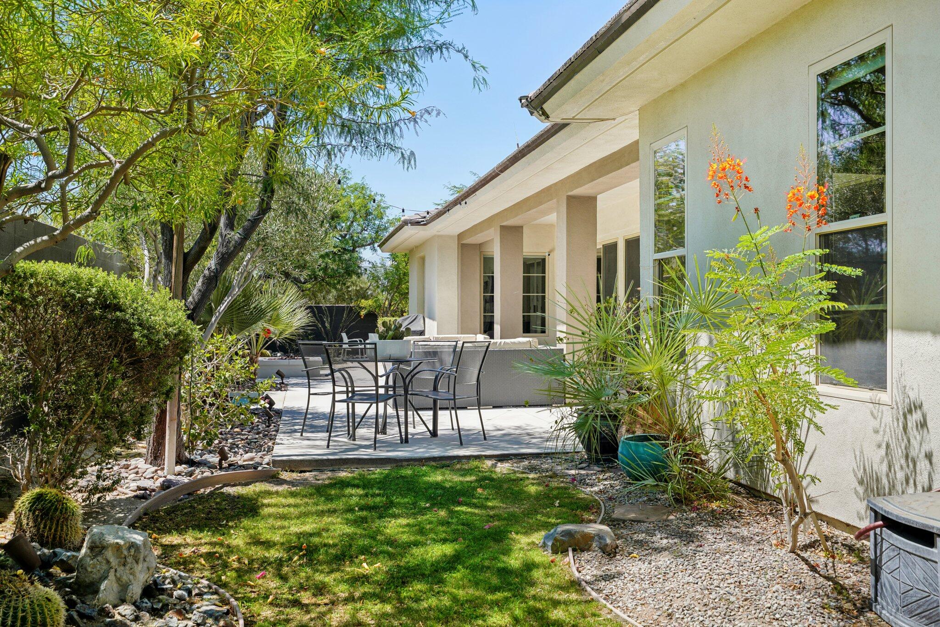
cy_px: 314
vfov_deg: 37.8
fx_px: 914
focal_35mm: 35
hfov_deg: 54.4
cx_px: 470
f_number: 8
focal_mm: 35
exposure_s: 1/160
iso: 100
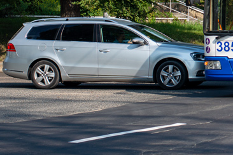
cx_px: 372
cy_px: -84
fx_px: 1061
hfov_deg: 11.9
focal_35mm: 164
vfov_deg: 8.2
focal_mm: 50
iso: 125
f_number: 4.5
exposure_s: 1/1000
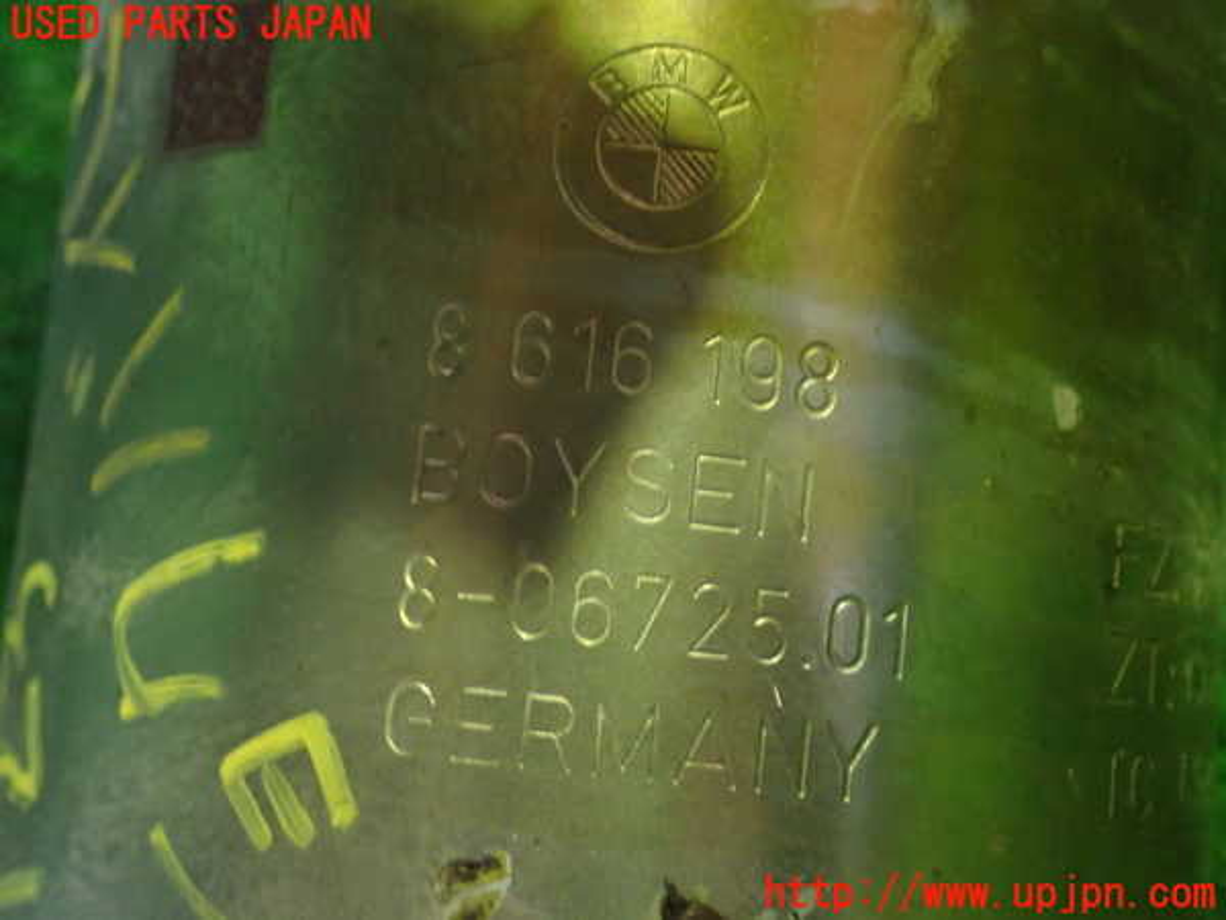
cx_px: 613
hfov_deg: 40.4
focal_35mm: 47
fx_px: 1665
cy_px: 460
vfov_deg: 30.9
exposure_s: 1/13
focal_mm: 8.4
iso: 1000
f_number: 3.1
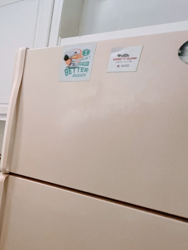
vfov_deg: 57.5
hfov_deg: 29.2
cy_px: 159
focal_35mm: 31
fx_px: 225
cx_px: -90
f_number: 1.8
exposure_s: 1/120
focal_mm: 1.57
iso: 64
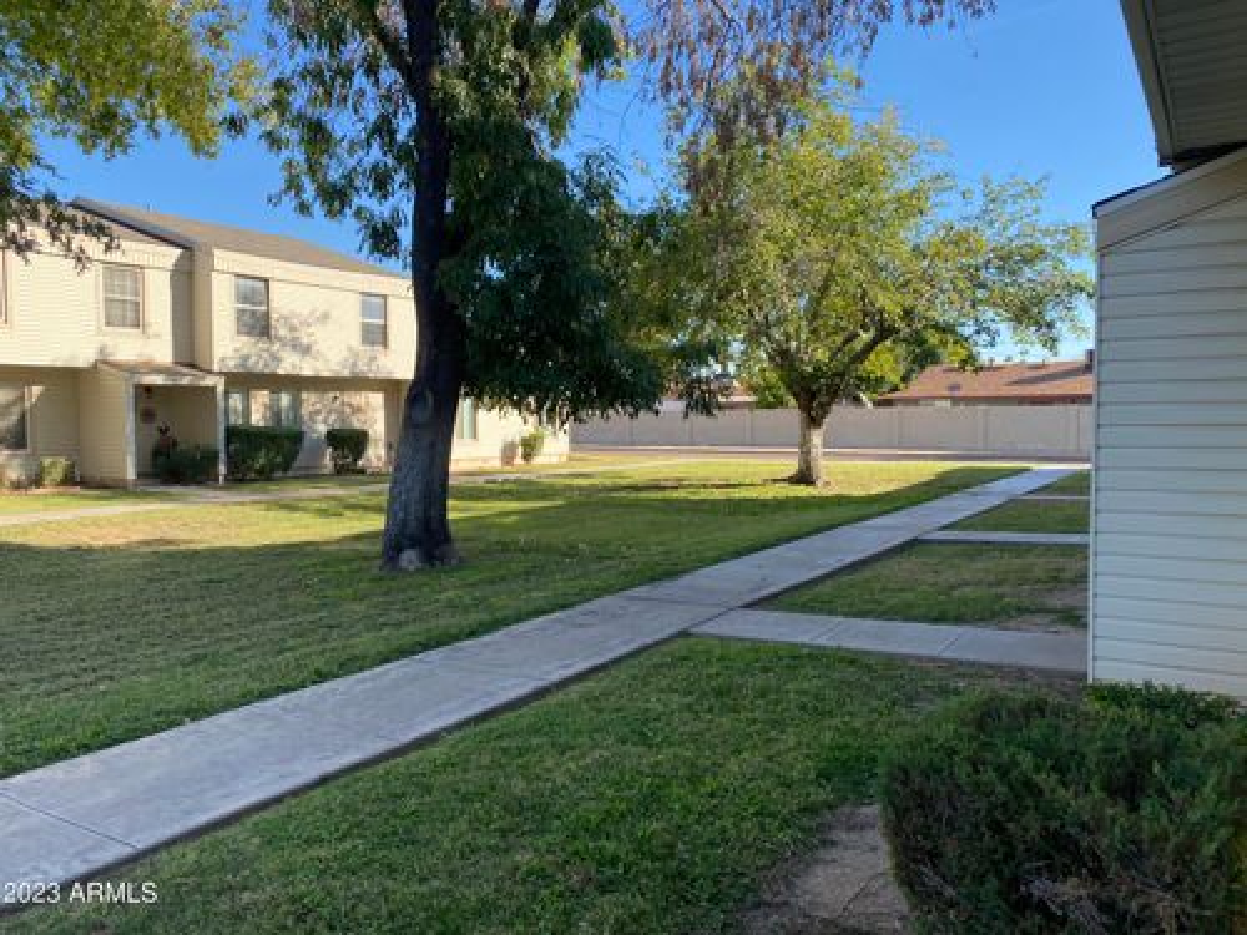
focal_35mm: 26
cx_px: 624
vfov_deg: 53.1
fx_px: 937
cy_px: 468
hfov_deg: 67.3
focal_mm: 4.25
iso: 32
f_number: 1.8
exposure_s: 1/833
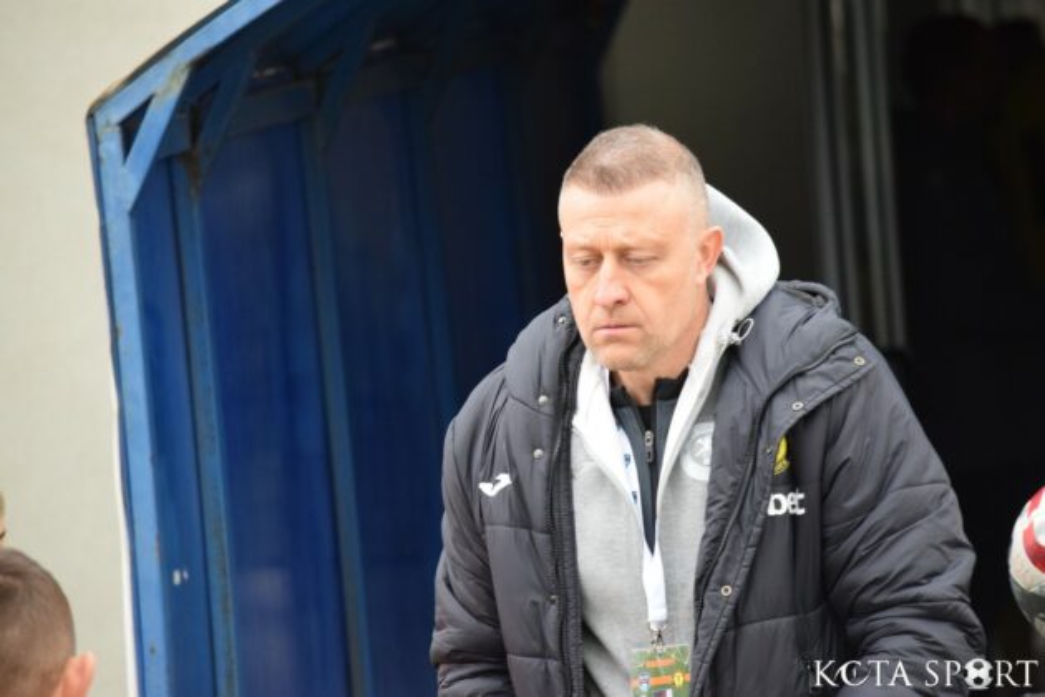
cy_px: 348
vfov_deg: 5.0
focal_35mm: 278
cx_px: 522
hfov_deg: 7.4
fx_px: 8055
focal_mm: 185
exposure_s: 1/640
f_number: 5
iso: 1600
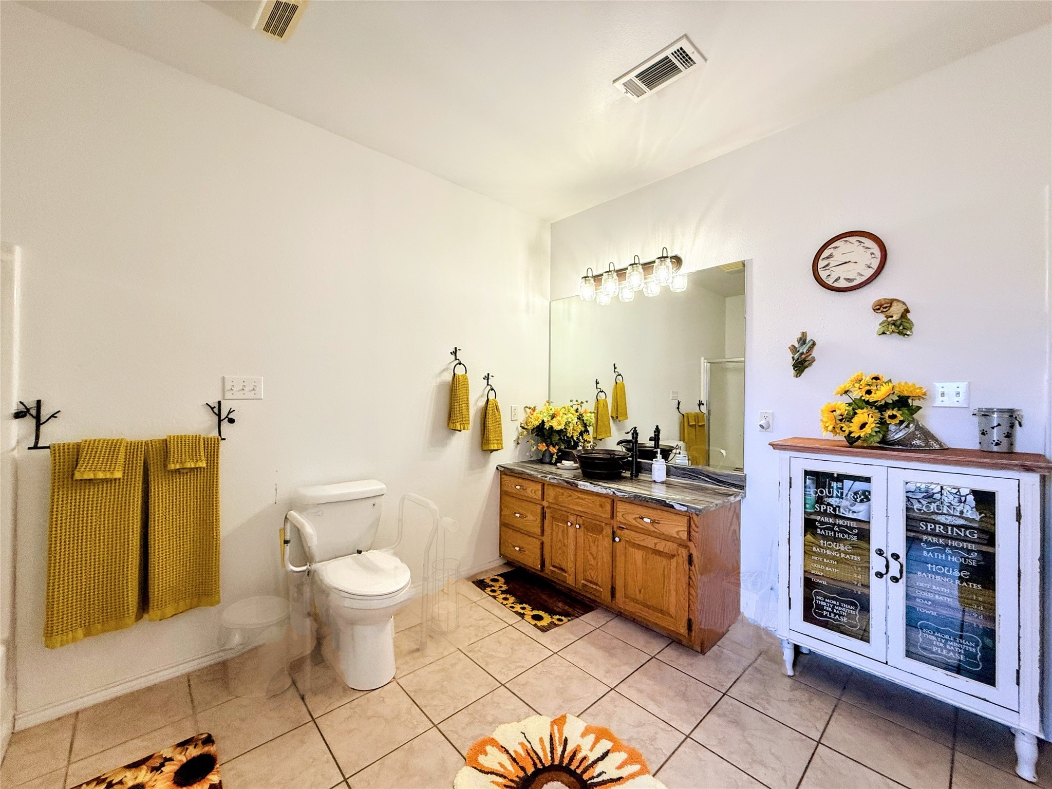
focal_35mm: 14
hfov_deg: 102.1
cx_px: 526
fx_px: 425
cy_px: 394
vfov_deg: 85.7
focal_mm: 2.22
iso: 250
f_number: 2.2
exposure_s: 1/120
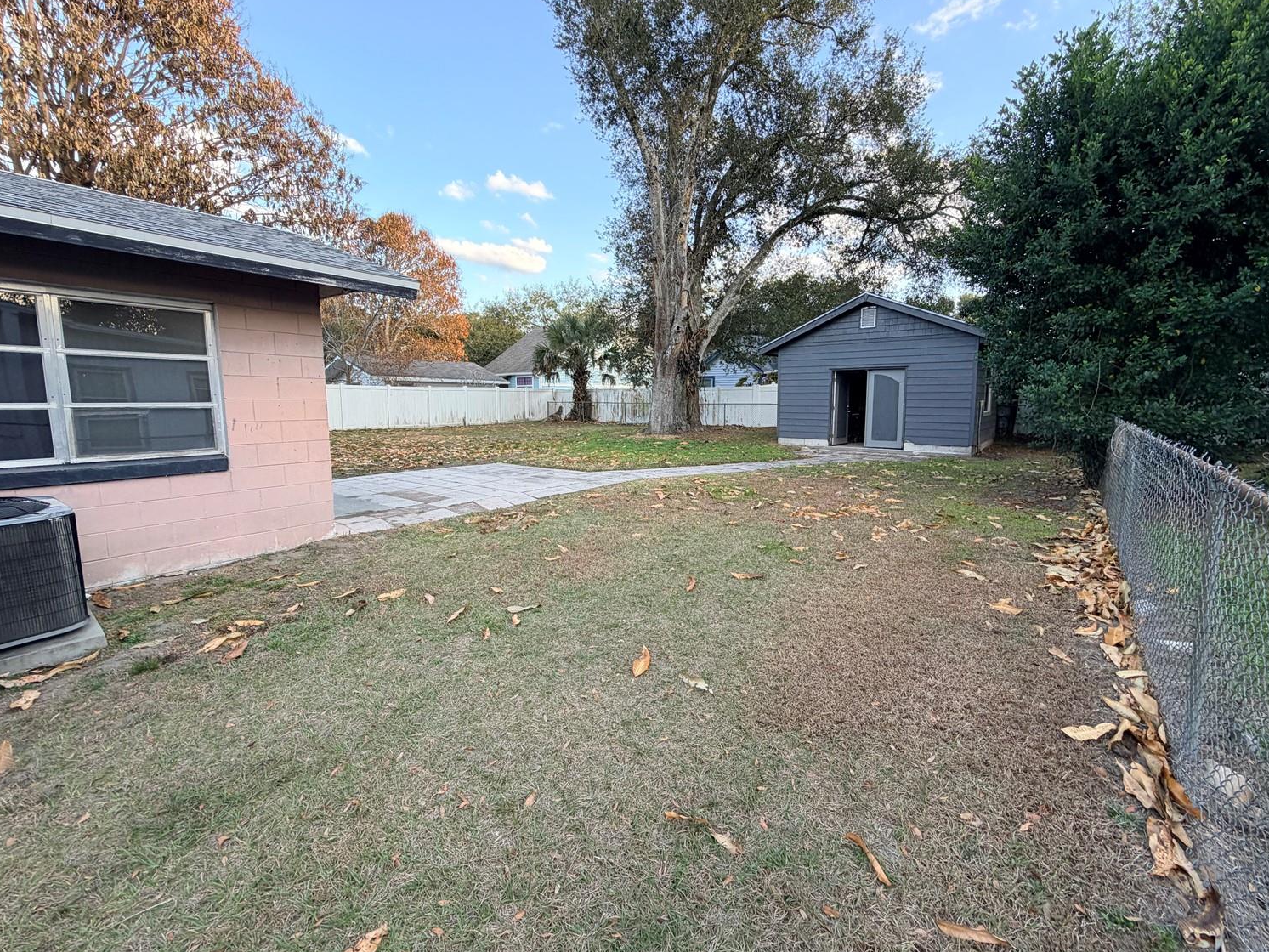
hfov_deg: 98.1
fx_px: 550
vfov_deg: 81.7
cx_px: 662
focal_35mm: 15
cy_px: 458
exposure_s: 1/158
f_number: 2.2
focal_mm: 2.22
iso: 50
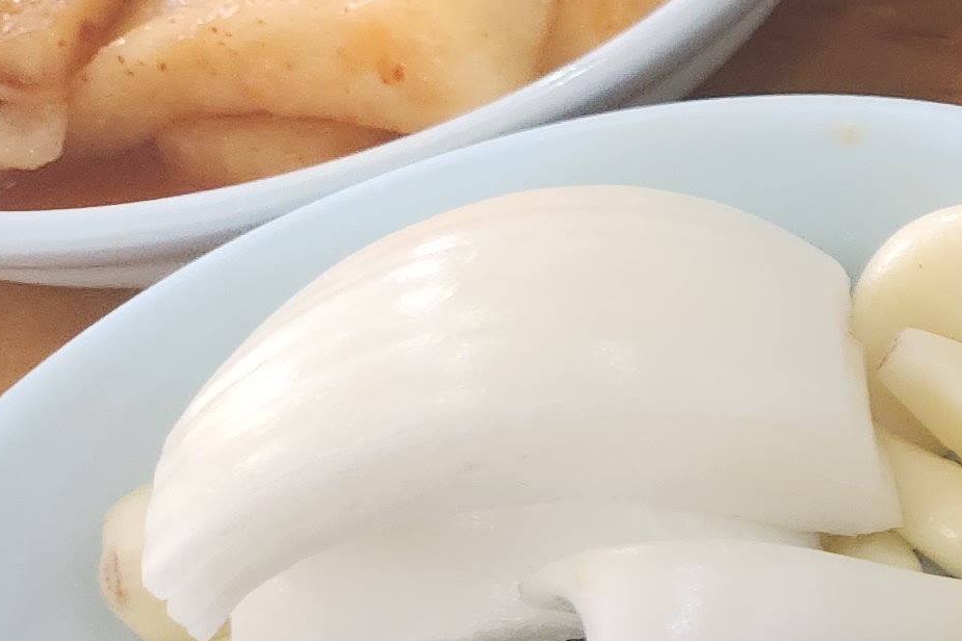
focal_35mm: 108
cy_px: 476
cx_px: 1888
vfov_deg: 12.6
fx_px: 2885
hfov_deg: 15.4
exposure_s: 1/120
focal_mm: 5
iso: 200
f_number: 1.8
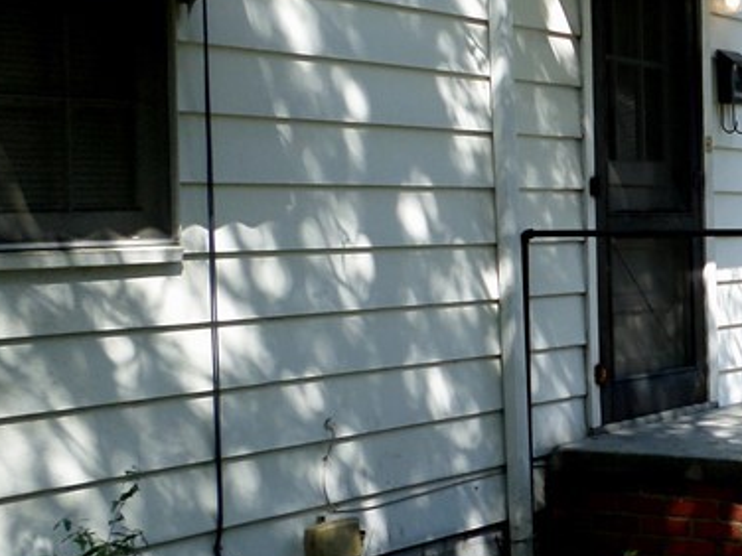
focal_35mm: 68
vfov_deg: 21.6
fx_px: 1458
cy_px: 235
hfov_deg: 26.1
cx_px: 843
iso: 80
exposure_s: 1/500
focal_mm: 4.5
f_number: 2.5
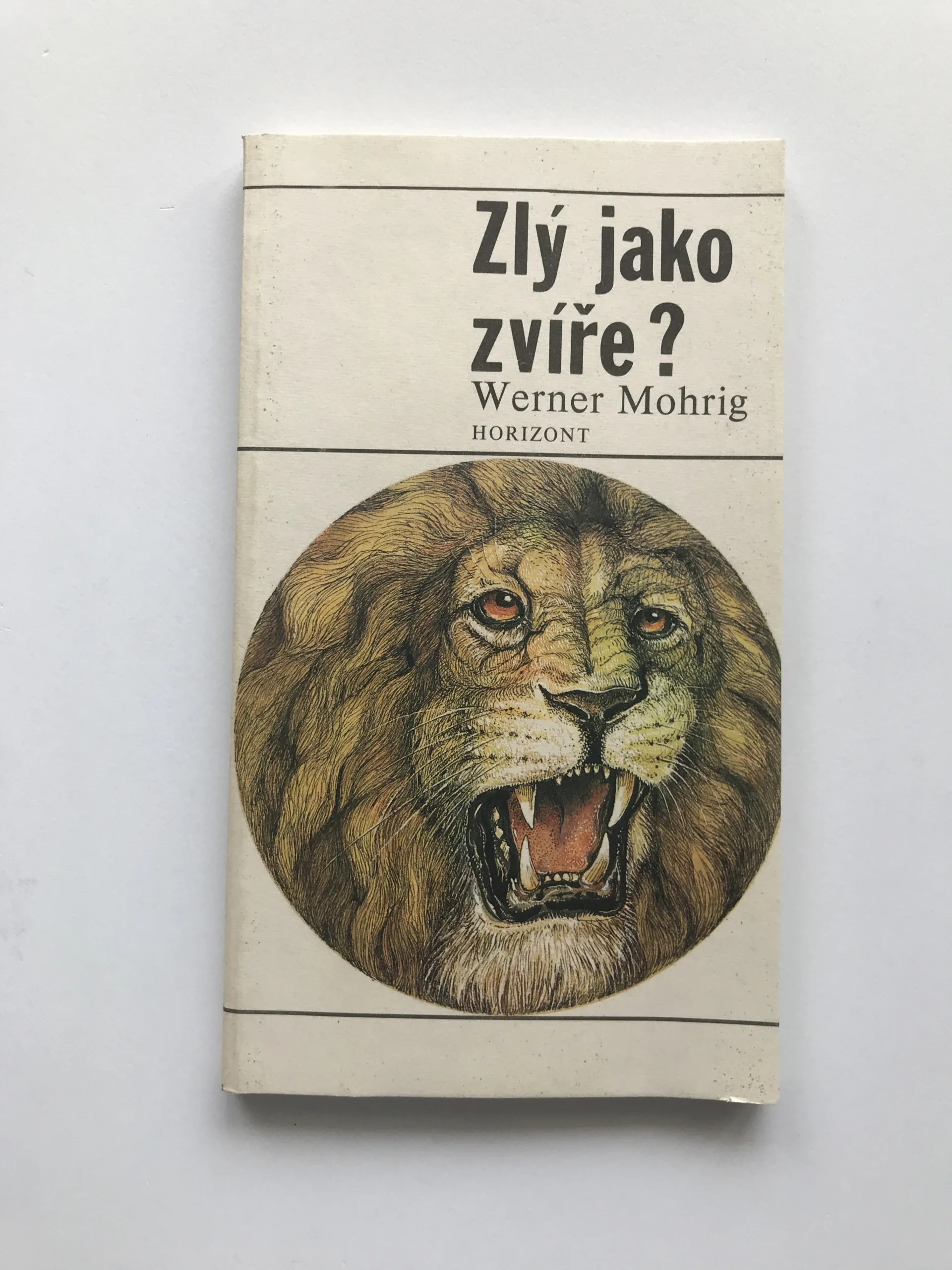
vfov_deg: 63.4
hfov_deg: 49.7
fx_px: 1027
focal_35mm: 28
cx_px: 476
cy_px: 635
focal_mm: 3.99
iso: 25
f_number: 1.8
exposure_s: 1/100
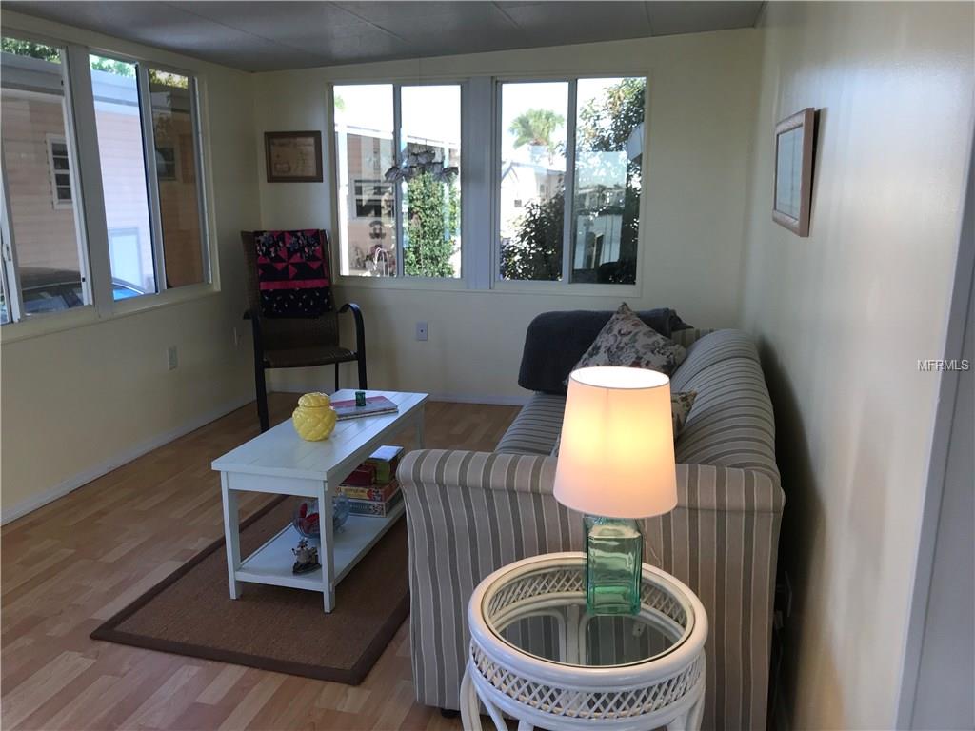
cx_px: 488
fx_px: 789
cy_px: 366
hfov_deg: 63.4
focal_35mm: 28
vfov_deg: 49.7
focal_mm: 3.99
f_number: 1.8
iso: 32
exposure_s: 1/120
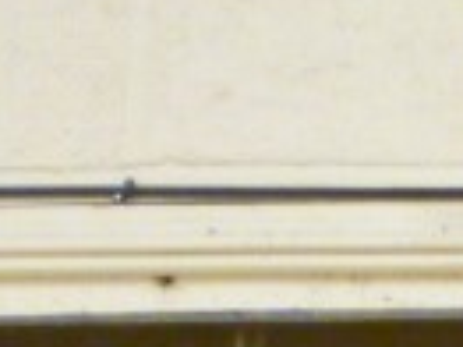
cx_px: 901
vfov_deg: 5.0
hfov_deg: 6.7
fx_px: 3862
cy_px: 747
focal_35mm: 289
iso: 320
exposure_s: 1/30
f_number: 3.3
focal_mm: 5.3
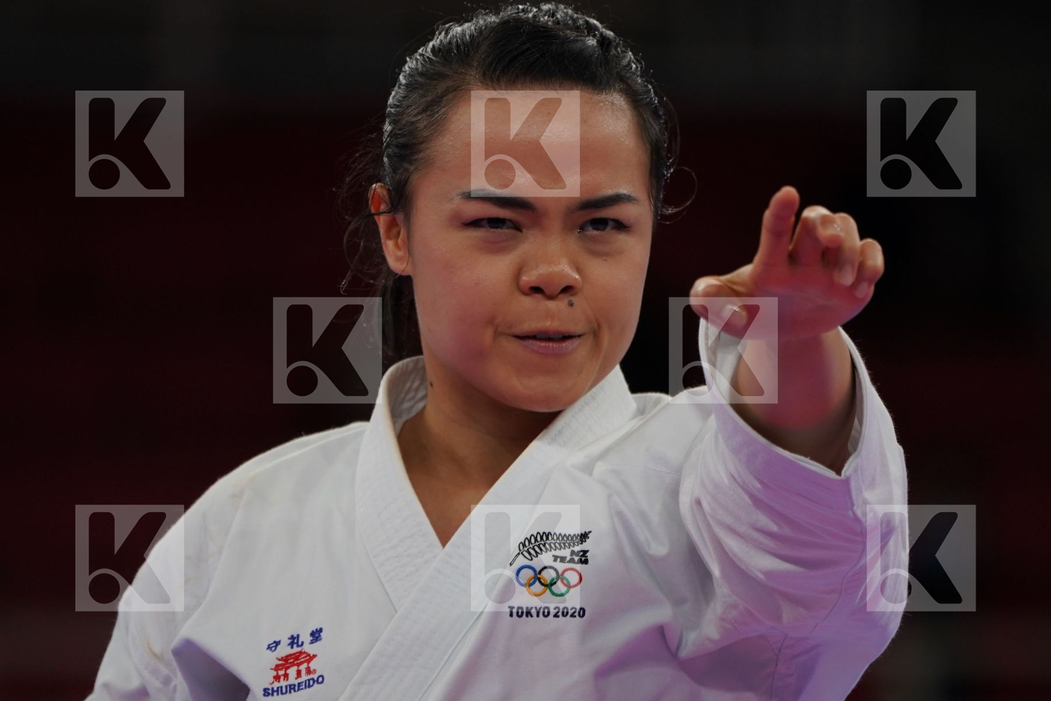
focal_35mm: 600
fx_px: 17515
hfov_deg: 3.4
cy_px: 350
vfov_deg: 2.3
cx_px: 526
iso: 640
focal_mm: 400
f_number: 5.6
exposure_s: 1/500
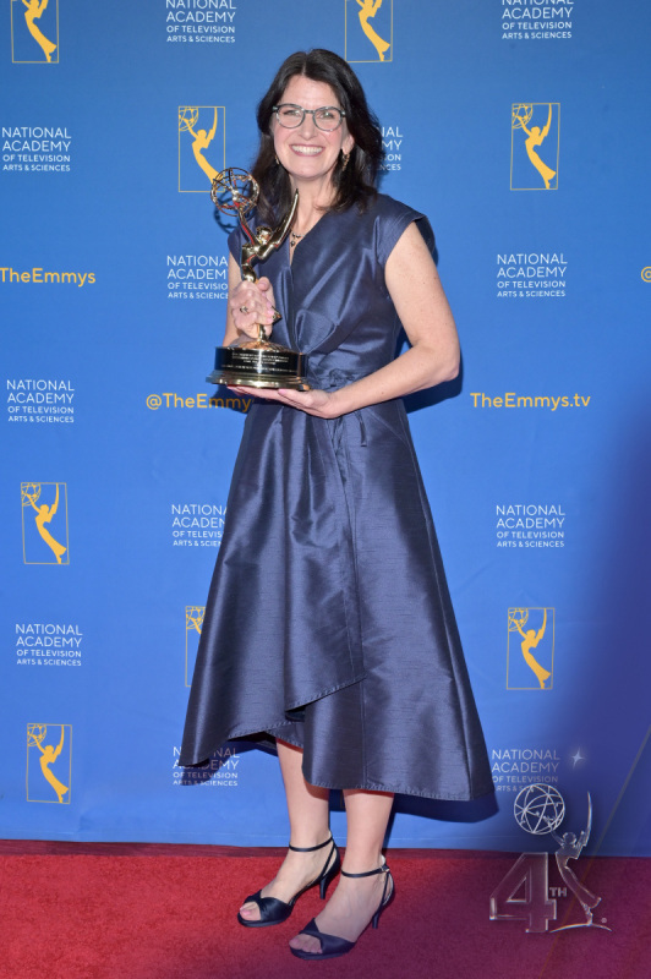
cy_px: 490
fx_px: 1358
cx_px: 326
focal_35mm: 50
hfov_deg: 26.9
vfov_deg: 39.6
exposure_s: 1/125
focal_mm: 50
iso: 1000
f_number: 10
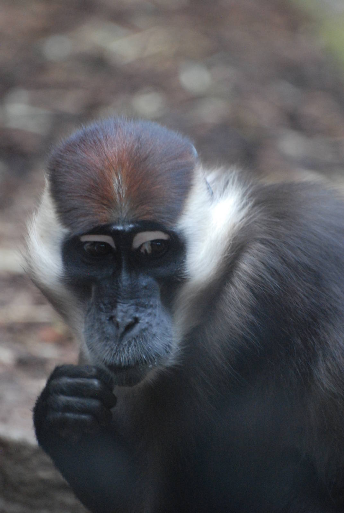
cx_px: 172
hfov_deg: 3.4
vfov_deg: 5.1
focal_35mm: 405
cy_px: 256
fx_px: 5788
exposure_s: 1/160
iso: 1600
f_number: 5.6
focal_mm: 270
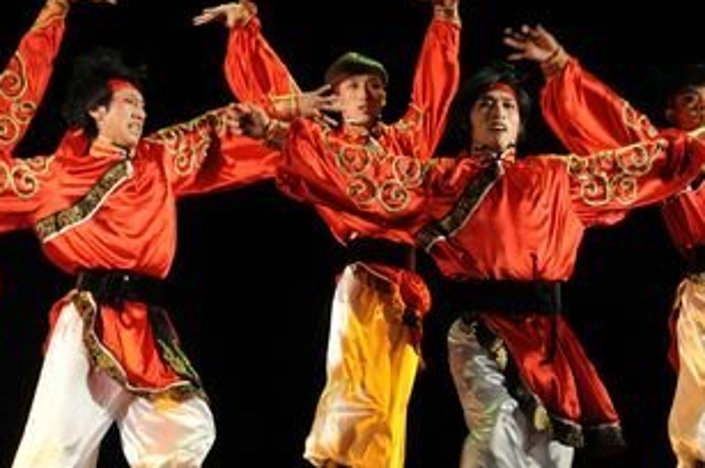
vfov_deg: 6.7
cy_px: 155
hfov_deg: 10.0
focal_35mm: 205
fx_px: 4010
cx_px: 377
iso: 2000
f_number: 7.1
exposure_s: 1/200
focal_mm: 105
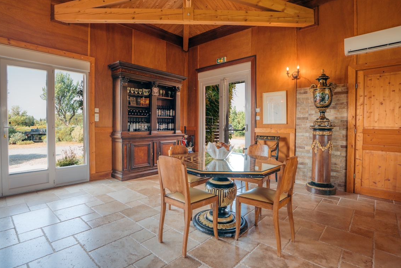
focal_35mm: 18
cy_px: 130
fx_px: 201
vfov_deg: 67.4
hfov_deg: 89.9
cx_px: 187
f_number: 4.5
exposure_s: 1/80
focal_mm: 16
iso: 100
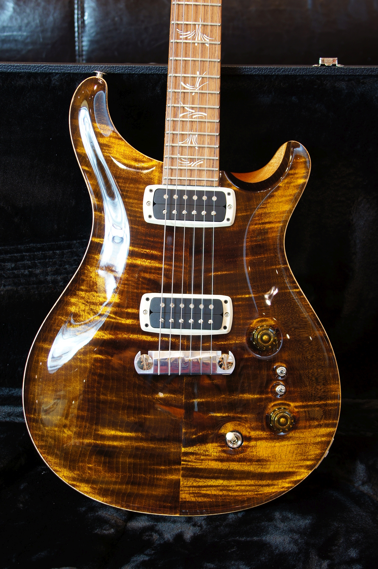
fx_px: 1066
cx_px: 189
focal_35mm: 68
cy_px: 284
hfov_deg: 20.1
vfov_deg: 29.9
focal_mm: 45
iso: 100
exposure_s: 1/2.5
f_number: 5.6
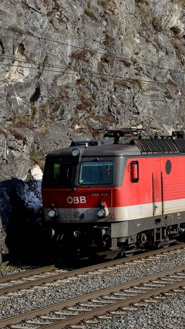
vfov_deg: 19.6
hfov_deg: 10.4
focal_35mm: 108
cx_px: 350
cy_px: 71
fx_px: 942
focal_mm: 42
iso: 200
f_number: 5.6
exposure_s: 1/1600
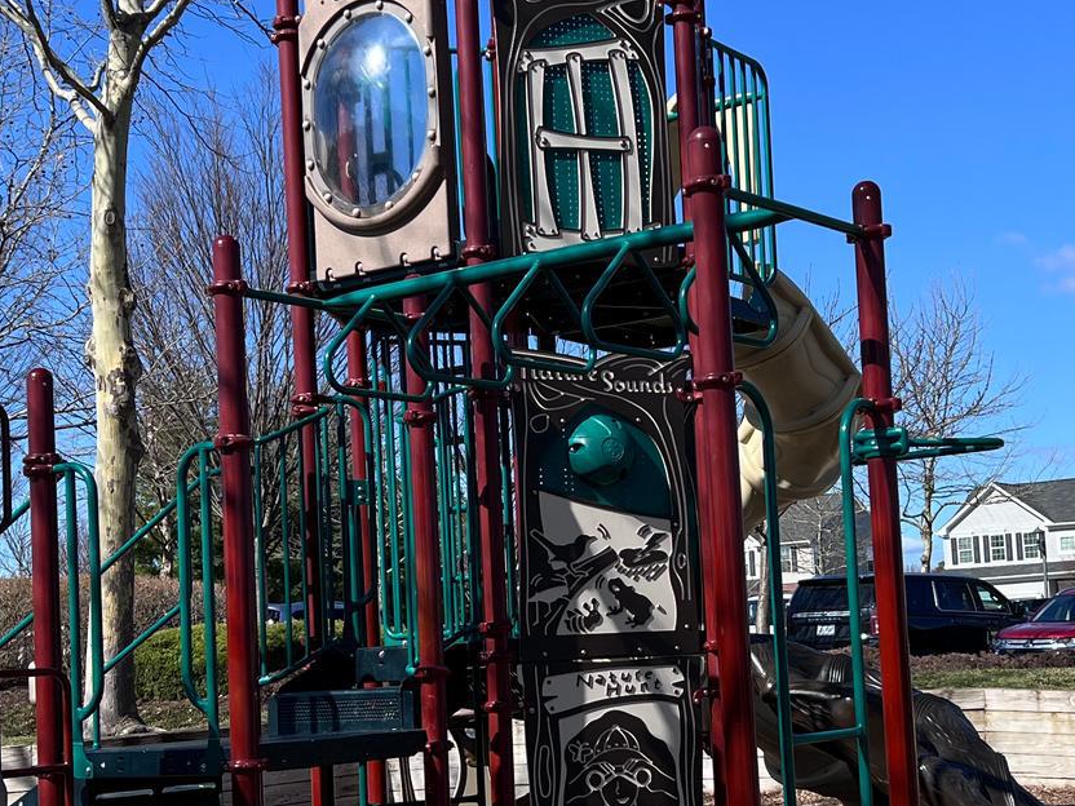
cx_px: 632
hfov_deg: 30.2
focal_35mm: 64
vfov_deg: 22.9
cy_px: 505
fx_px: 1988
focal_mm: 5.7
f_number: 1.5
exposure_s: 1/3571
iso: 50
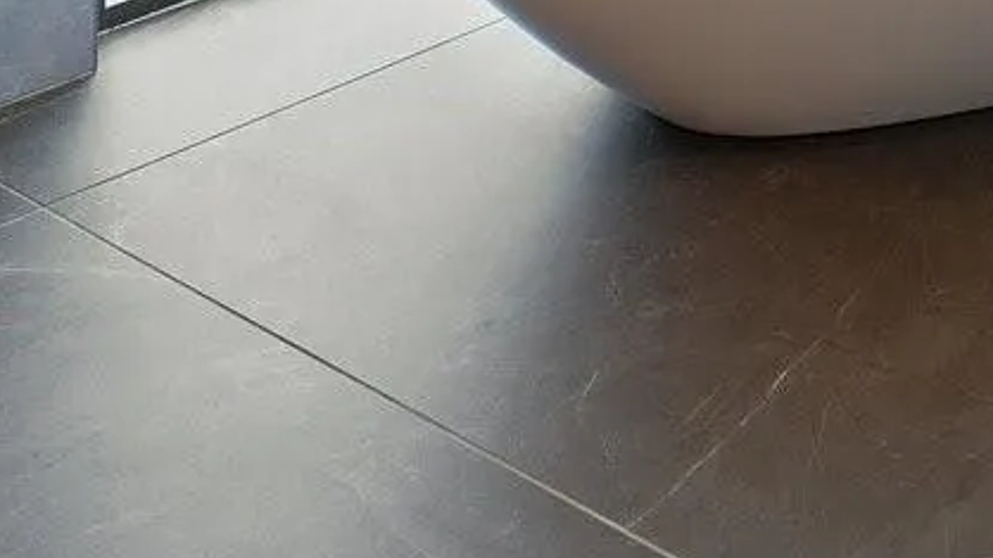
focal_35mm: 77
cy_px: -838
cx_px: 1551
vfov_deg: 12.1
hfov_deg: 22.0
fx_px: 2027
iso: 200
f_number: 8
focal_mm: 15
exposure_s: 1/8
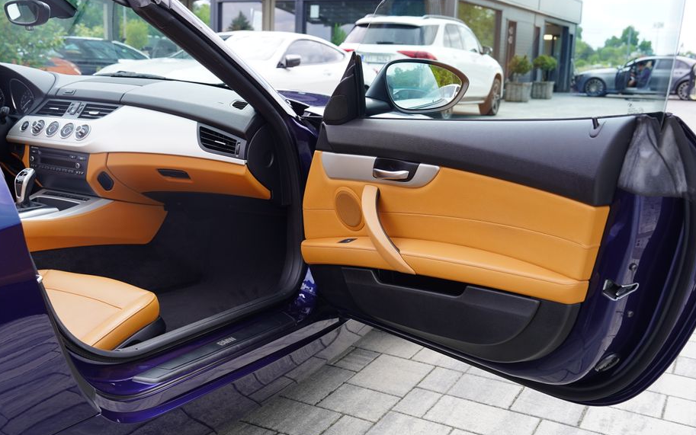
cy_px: 191
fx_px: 759
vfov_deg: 32.0
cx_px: 310
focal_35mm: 40
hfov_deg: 49.2
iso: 100
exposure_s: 1/100
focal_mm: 35
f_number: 6.3
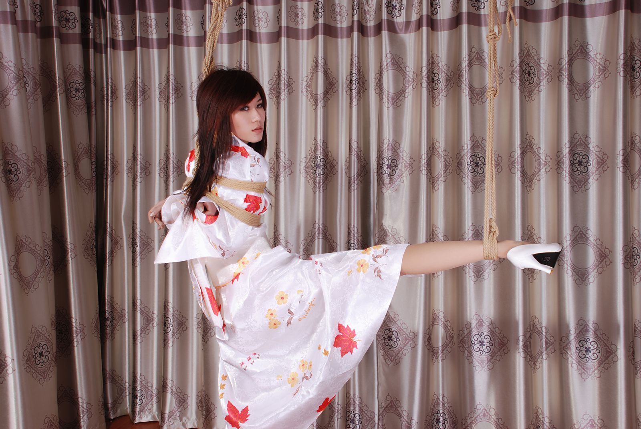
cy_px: 214
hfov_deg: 49.5
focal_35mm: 39
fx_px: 695
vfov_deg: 34.3
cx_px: 320
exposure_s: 1/8
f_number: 8
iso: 100
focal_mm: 26
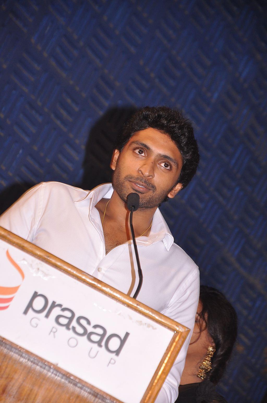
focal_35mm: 158
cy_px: 202
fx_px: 1757
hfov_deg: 8.7
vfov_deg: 13.1
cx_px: 134
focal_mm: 105
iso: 400
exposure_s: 1/30
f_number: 5.6
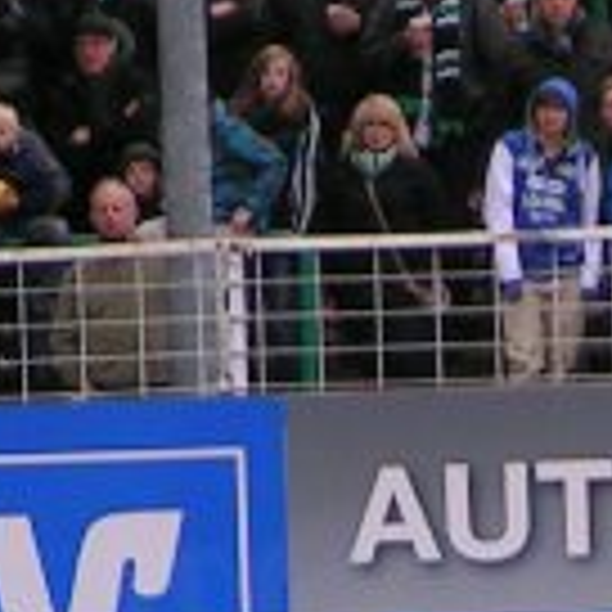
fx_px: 21362
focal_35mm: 1068
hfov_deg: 1.6
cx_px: 864
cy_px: 864
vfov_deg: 1.6
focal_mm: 31.5
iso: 50
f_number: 3.5
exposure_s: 1/400
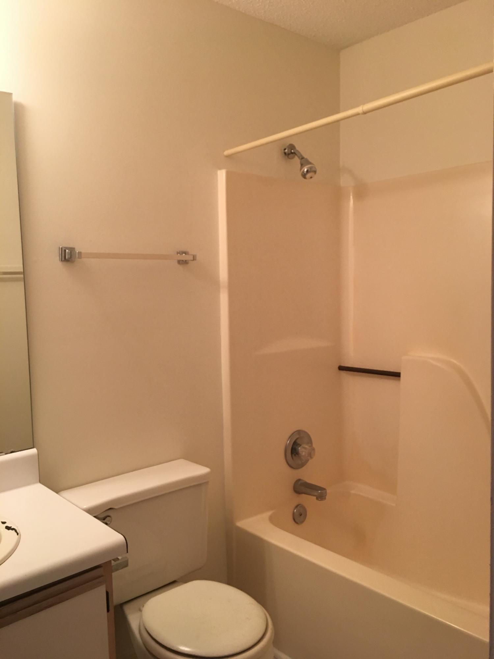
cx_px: 247
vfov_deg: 61.7
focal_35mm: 29
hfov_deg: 48.2
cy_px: 330
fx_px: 552
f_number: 2.2
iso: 50
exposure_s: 1/15
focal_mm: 4.15
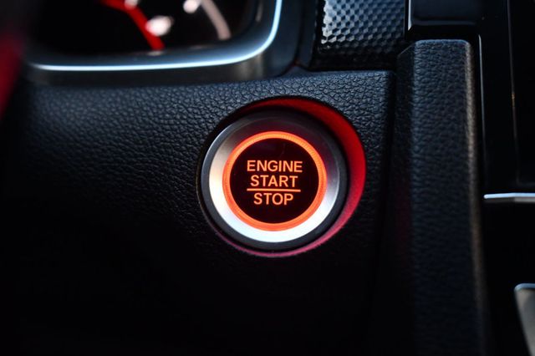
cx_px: 268
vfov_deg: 19.7
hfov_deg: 29.3
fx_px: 1025
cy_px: 178
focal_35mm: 69
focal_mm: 46
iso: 3200
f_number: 5.3
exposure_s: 1/100
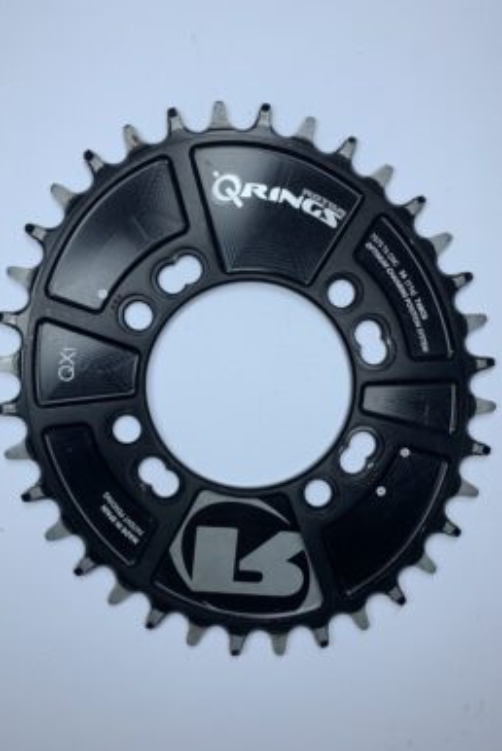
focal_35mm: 28
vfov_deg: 65.4
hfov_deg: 46.5
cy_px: 381
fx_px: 585
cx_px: 239
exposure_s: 1/759
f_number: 1.8
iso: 25
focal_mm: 4.25
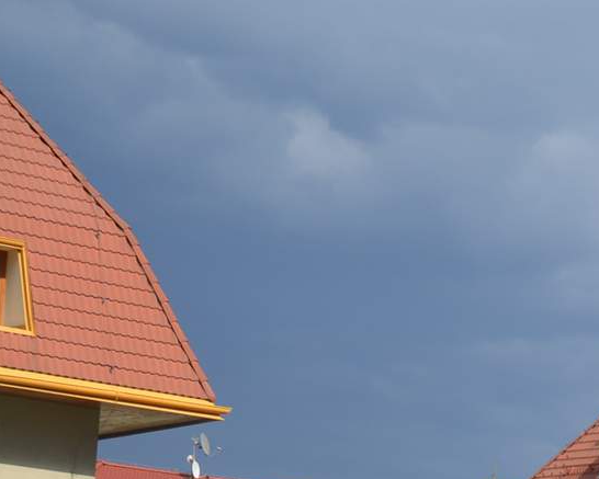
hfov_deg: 13.3
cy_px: 729
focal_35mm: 134
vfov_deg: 11.1
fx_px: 2376
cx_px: 988
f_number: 8
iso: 100
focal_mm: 26
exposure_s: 1/250
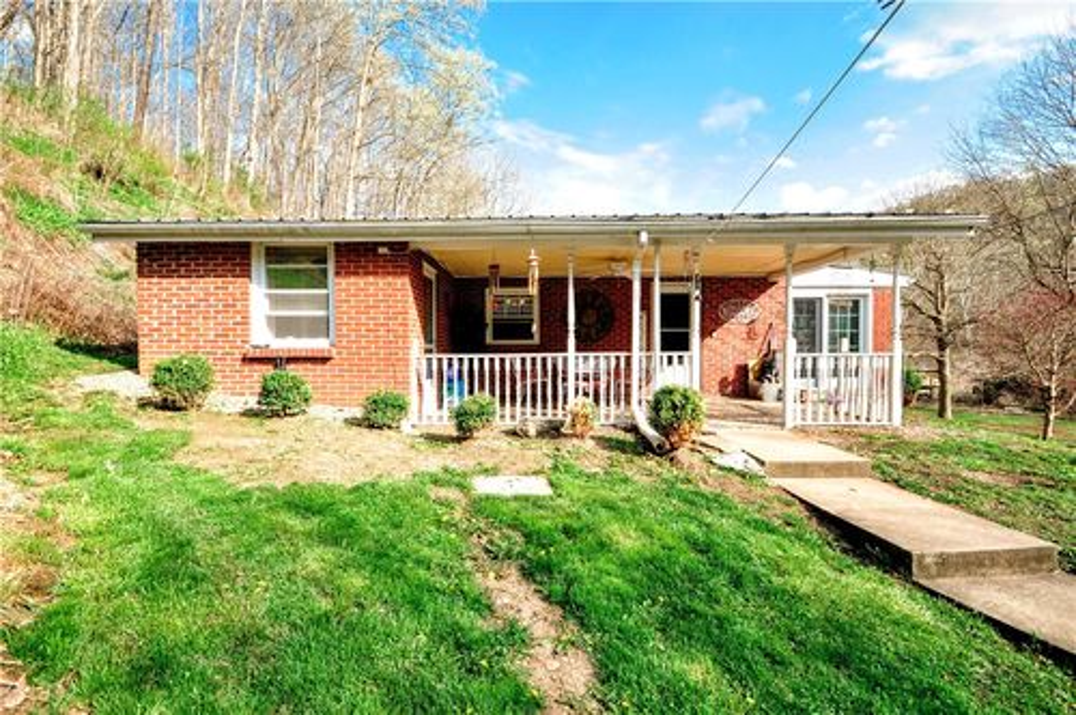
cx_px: 538
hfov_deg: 100.5
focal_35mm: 15
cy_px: 358
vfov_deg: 77.2
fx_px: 448
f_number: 8
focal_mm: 10
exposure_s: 1/160
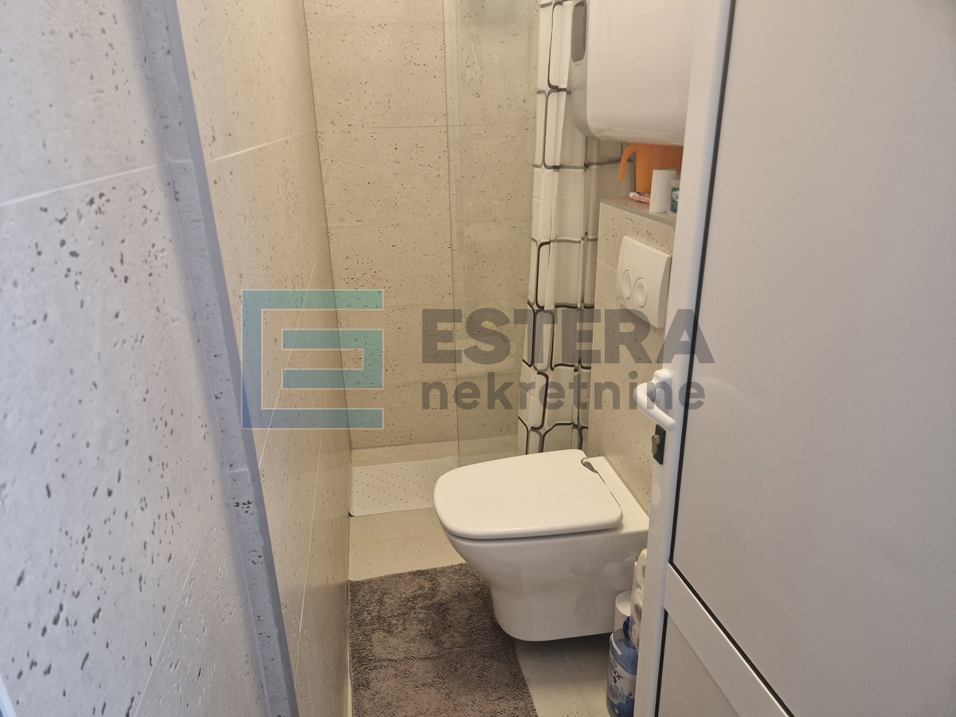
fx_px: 635
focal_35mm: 23
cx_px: 478
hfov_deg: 73.9
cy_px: 358
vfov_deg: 58.9
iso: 320
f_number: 1.8
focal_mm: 5.4
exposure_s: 1/100
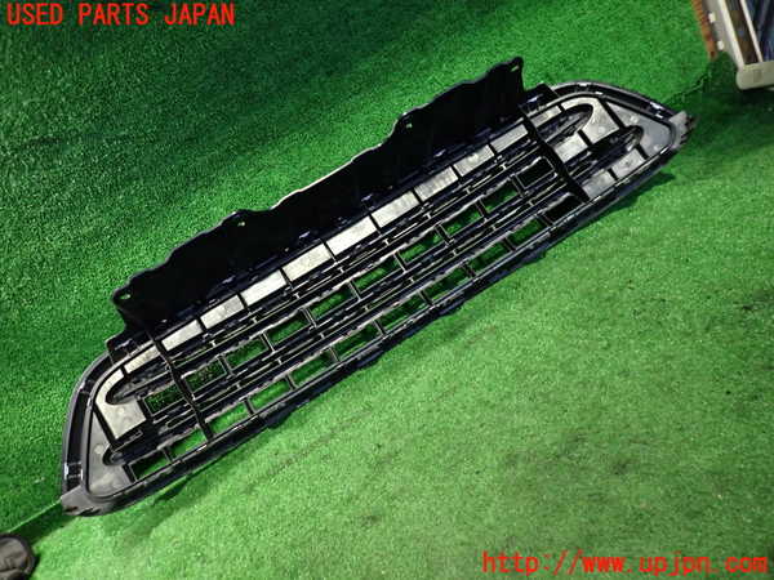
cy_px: 290
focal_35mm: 25
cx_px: 387
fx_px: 559
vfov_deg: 54.9
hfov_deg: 69.4
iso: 400
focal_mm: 4.5
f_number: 2
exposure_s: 1/30
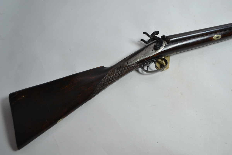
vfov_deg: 40.0
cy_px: 78
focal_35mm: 33
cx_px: 116
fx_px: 213
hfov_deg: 57.2
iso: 400
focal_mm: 22
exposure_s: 1/25
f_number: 4
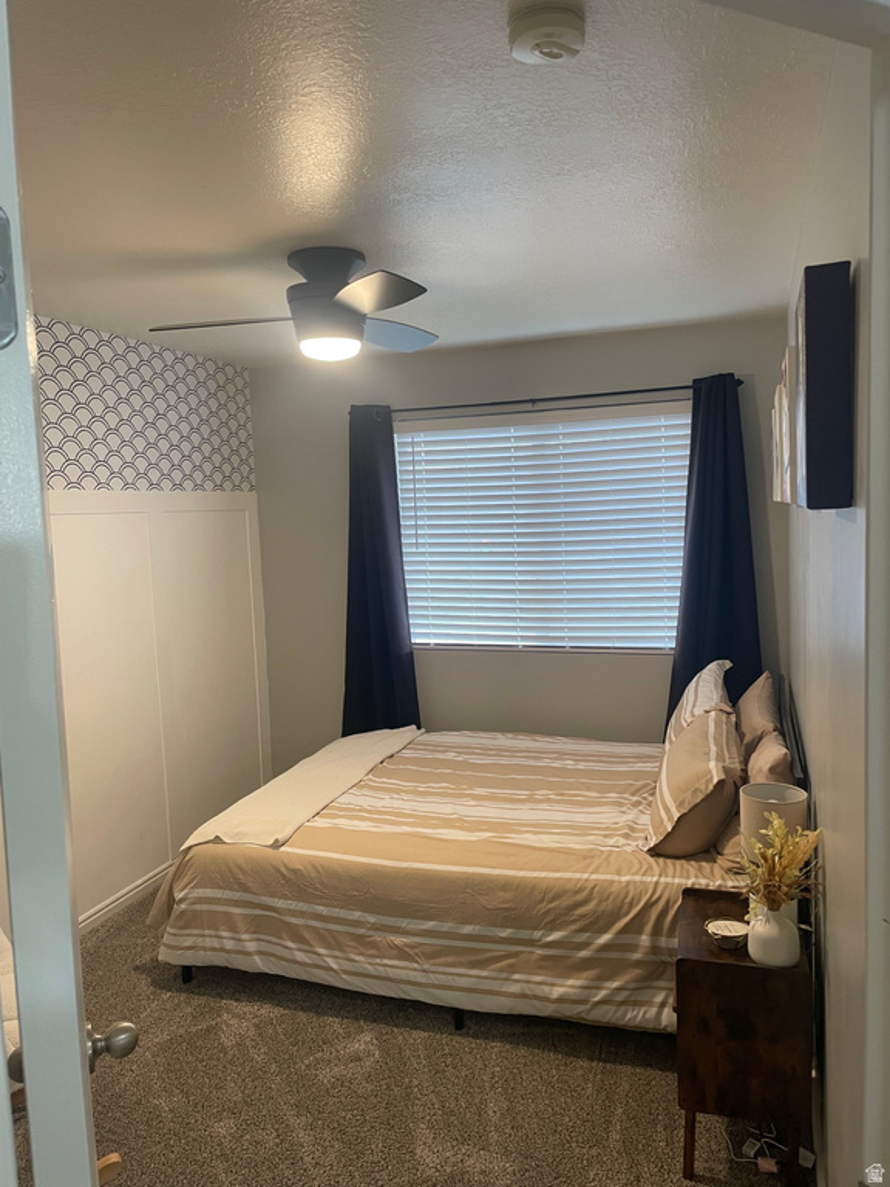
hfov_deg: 53.1
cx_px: 445
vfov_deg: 67.3
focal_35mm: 26
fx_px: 891
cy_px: 594
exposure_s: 1/60
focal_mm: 4.2
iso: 125
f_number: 1.6
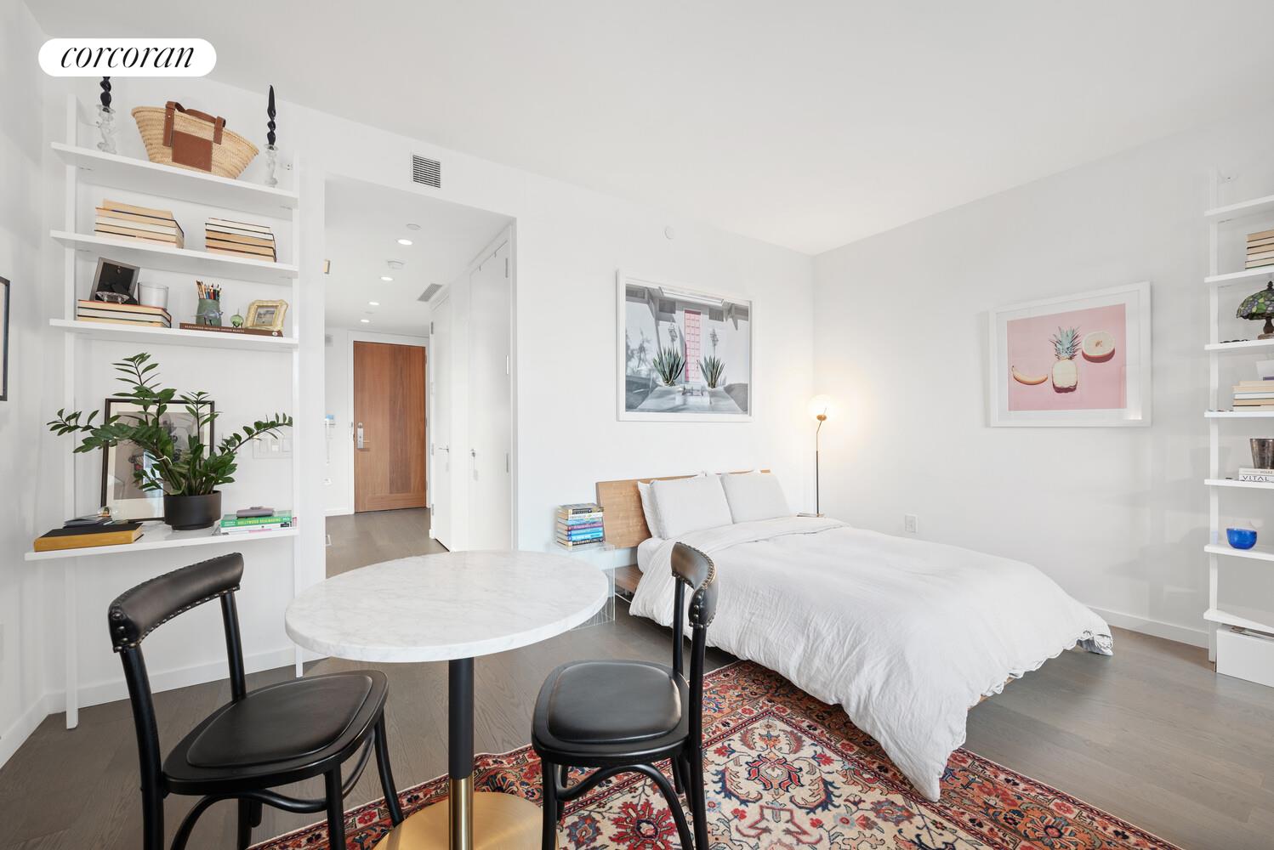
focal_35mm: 14
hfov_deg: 104.2
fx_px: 496
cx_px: 637
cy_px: 425
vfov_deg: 81.3
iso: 250
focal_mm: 14
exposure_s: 2.5
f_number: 11
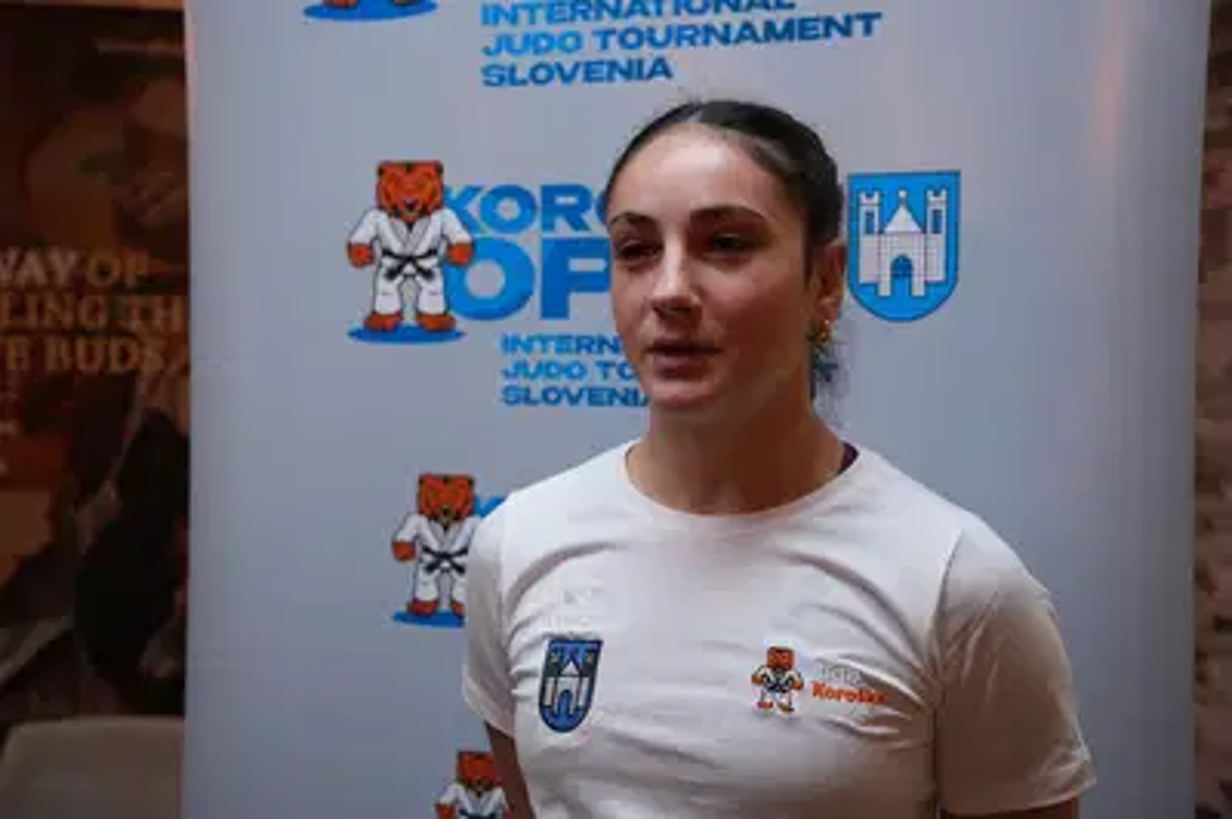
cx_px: 616
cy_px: 410
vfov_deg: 25.7
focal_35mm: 52
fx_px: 1795
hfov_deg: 37.9
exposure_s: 1/160
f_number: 2.8
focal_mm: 35
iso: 1250
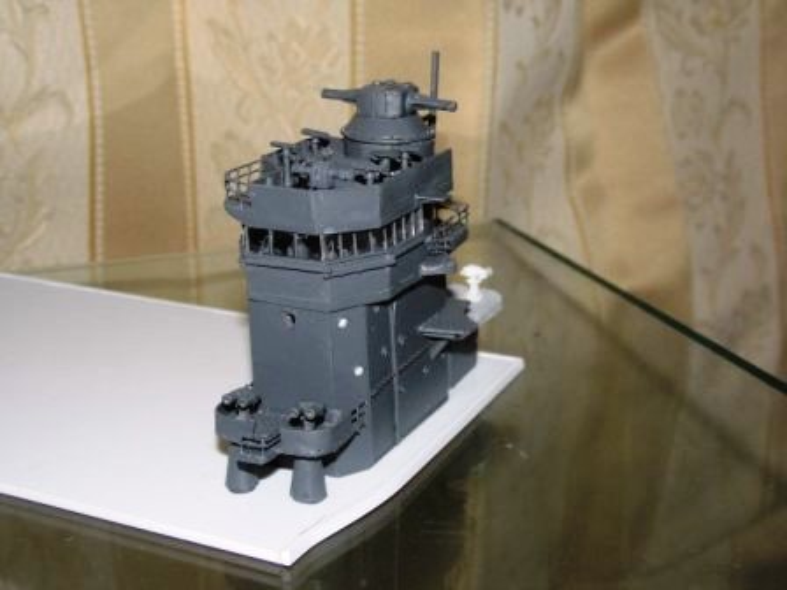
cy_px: 295
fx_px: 1137
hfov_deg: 38.2
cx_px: 394
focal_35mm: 50
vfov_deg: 29.1
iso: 64
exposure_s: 1/60
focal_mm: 8.85
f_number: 4
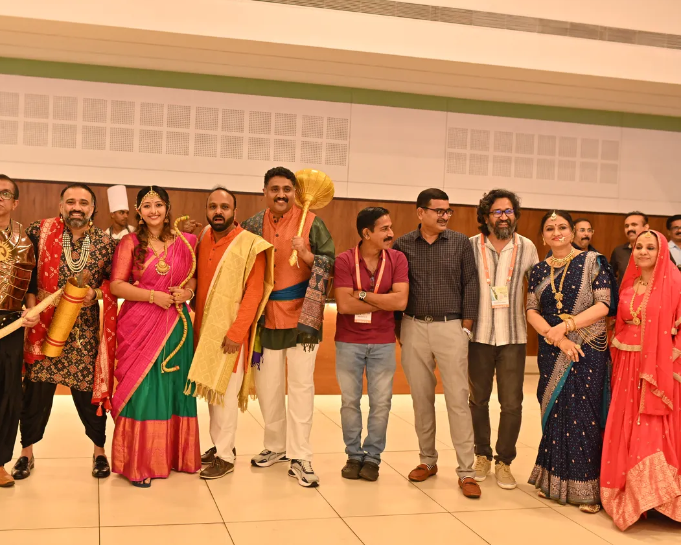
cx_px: 279
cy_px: 270
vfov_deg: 37.3
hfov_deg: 45.6
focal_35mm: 40
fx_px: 806
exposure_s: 1/200
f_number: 2.2
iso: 1250
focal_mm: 35
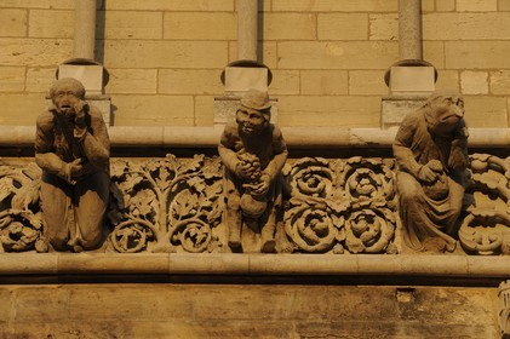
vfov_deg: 7.8
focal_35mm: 175
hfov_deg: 11.8
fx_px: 2477
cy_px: 170
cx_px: 255
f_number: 9
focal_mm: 175
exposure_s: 1/320
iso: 400
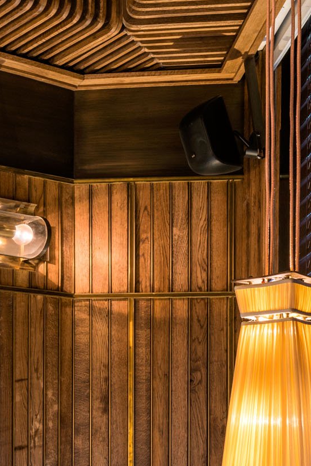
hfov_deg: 17.8
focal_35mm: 73
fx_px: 946
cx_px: -64
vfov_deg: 26.4
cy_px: 455
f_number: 11
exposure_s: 1.3
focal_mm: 24
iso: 200
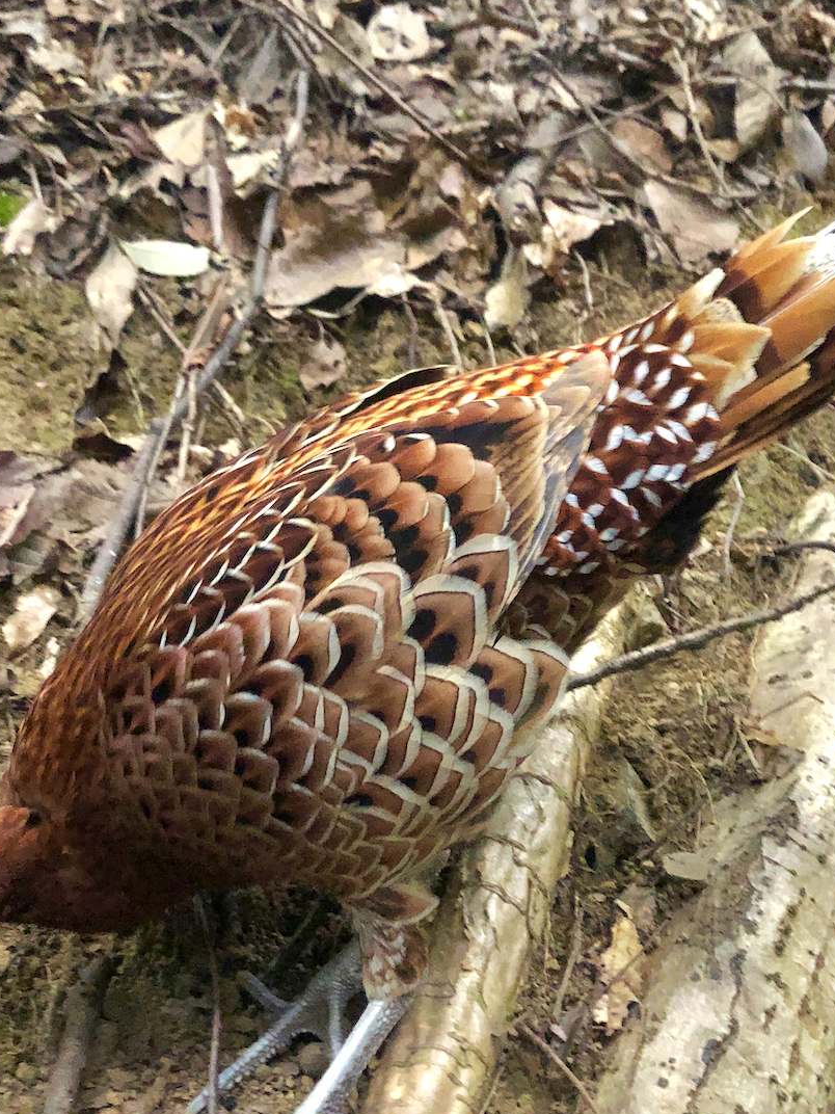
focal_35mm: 47
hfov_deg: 30.9
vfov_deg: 40.3
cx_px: 454
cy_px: 651
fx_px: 1512
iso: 125
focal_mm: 3.99
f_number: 1.8
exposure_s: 1/4
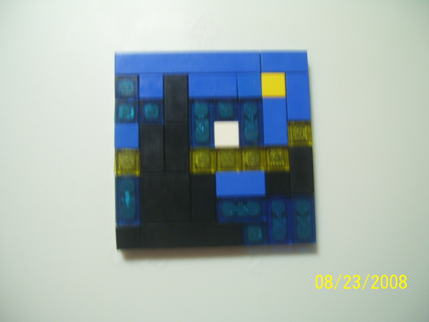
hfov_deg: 50.1
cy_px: 161
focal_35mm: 37
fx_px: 459
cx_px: 214
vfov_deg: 38.7
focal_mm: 6
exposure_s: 1/15
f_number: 2.7
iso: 160
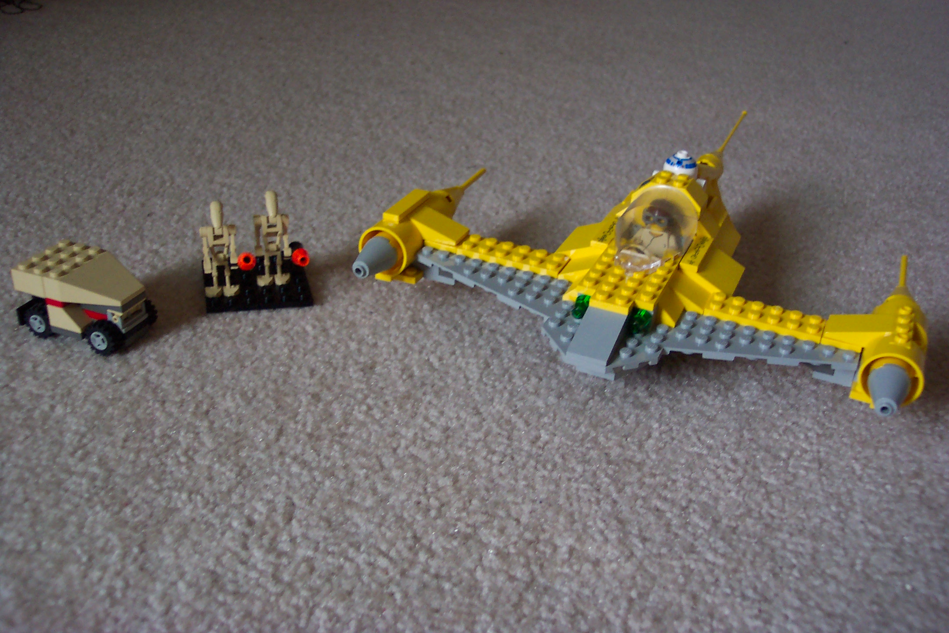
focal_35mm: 38
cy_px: 316
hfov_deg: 50.7
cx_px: 474
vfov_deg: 35.1
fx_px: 1002
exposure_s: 1/30
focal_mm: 8
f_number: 2.8
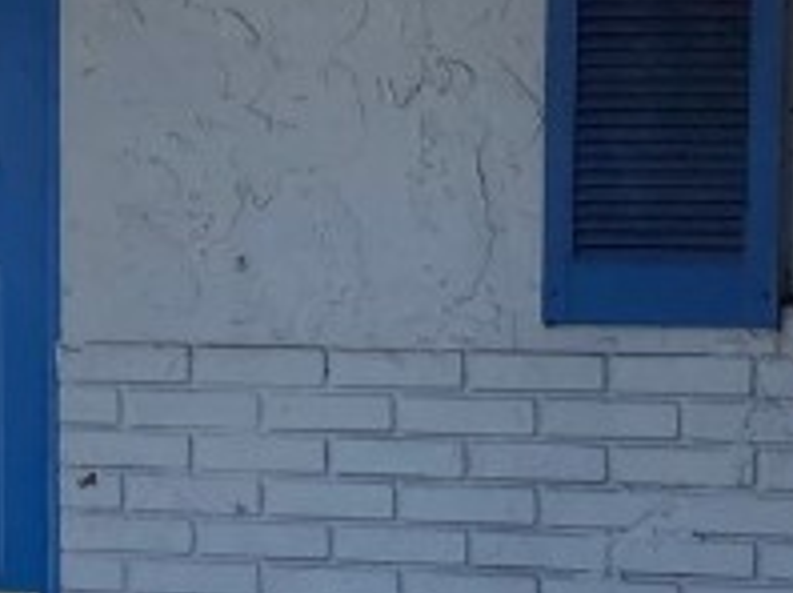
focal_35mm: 145
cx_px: -364
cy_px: 361
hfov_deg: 13.0
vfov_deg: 10.2
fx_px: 3318
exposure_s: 1/941
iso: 20
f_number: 1.8
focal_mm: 3.99
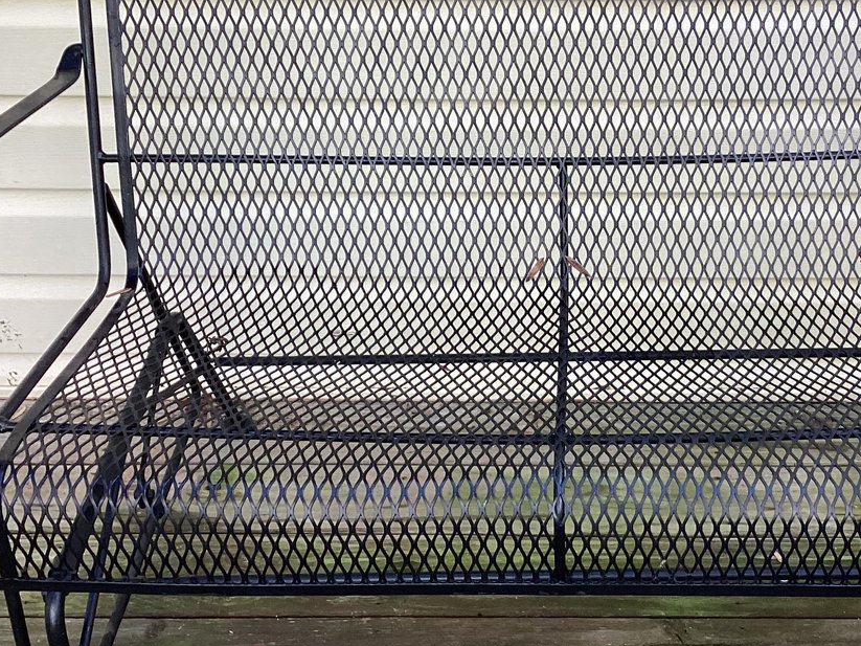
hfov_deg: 33.5
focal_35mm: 57
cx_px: 582
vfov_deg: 25.7
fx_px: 1418
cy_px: 322
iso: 64
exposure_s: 1/120
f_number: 2.4
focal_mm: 3.3
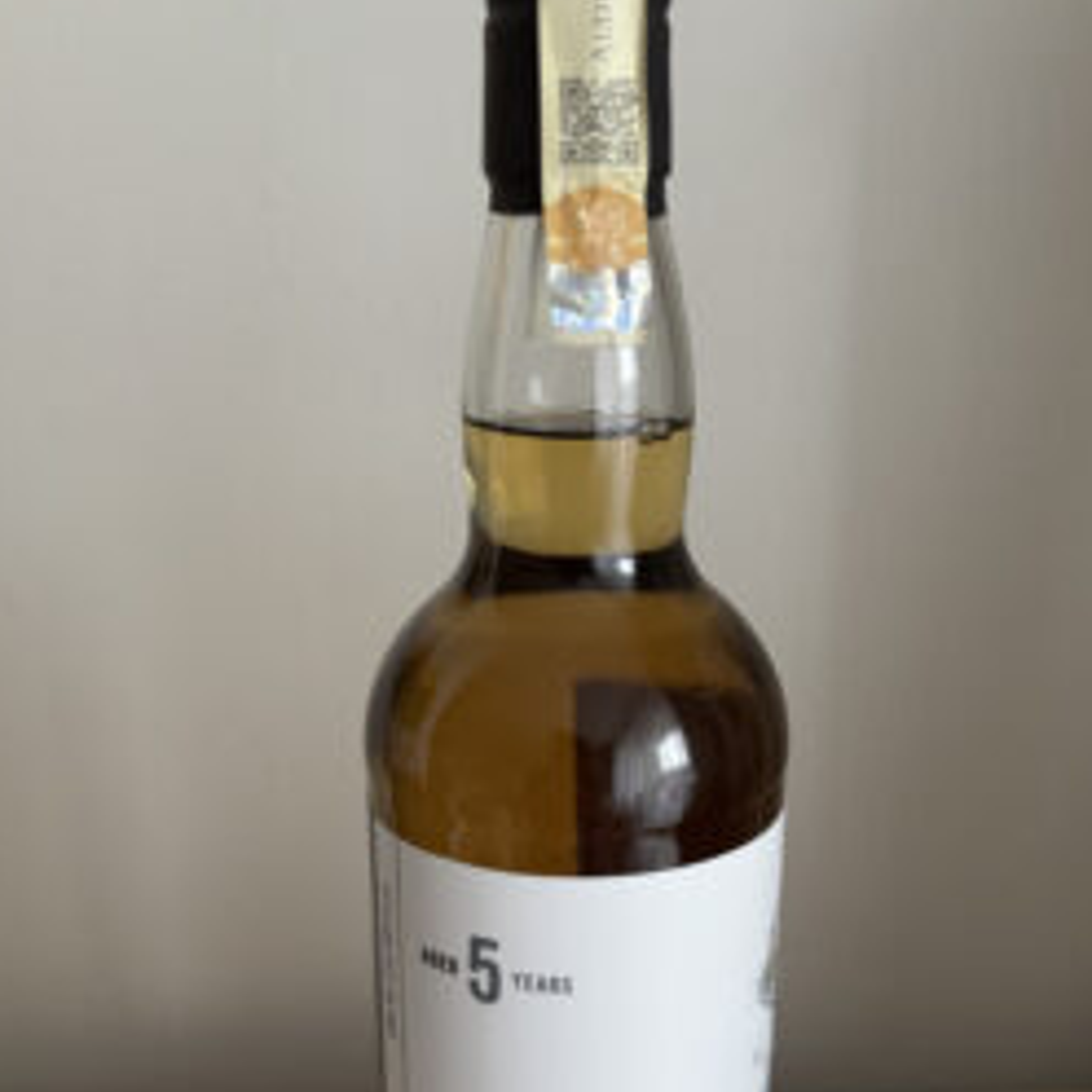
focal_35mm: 37
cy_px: 722
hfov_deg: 44.9
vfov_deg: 44.3
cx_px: 603
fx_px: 1321
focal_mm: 5.96
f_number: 1.6
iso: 500
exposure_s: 1/58
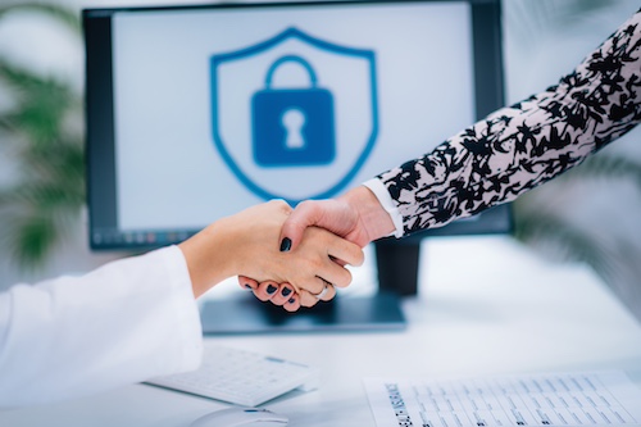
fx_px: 1513
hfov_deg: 23.9
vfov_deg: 16.1
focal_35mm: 85
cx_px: 320
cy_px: 214
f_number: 1.4
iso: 100
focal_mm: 85
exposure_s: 1/200
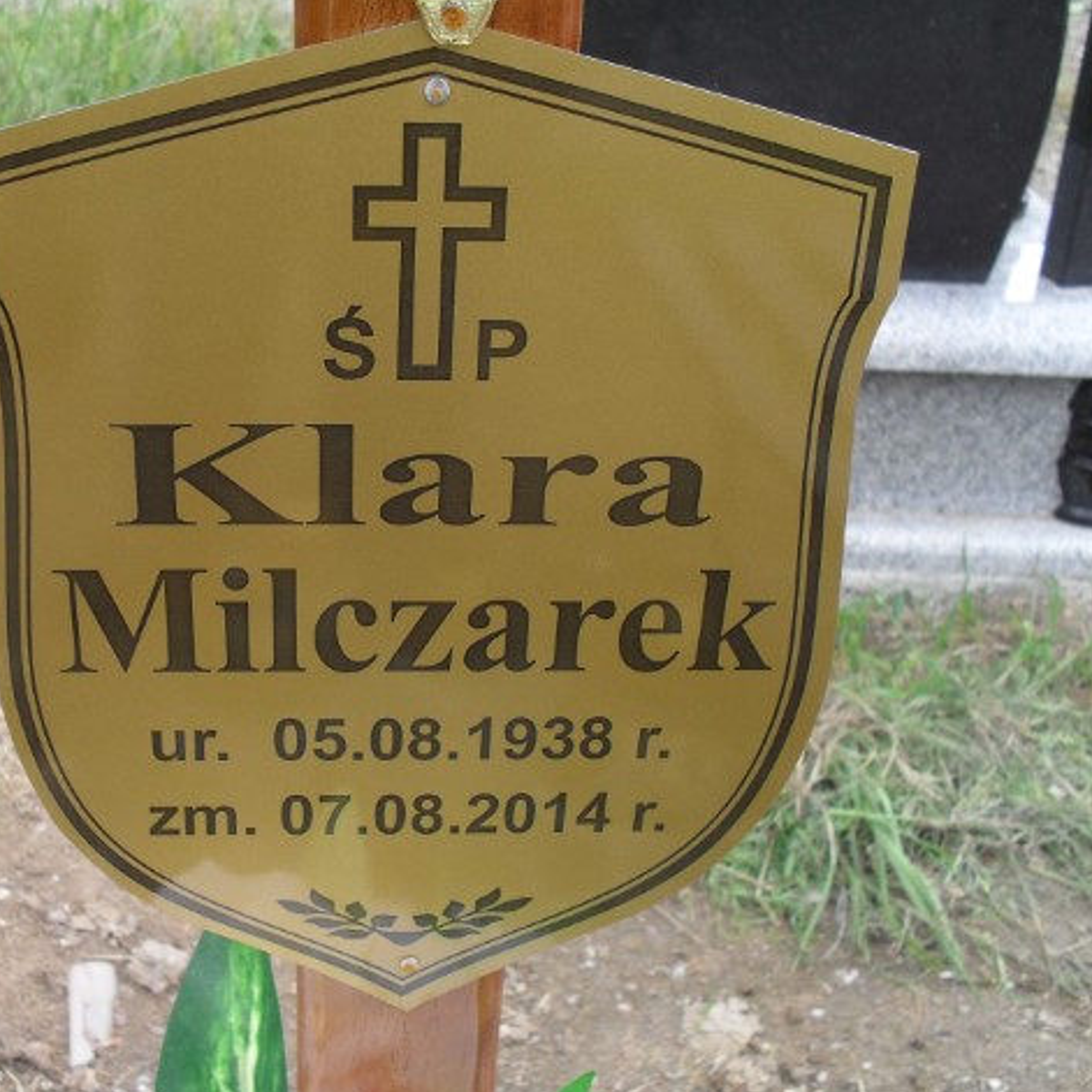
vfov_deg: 40.0
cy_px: 549
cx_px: 390
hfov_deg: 39.7
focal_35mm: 42
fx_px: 1499
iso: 100
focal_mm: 6.3
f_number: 3.2
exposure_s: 1/180
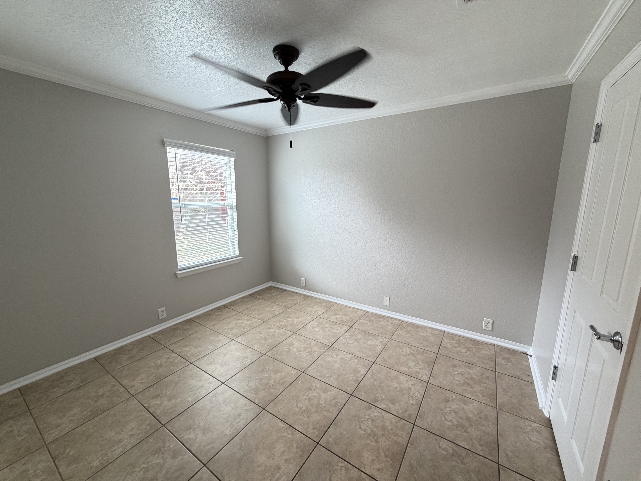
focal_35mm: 14
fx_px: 259
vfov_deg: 85.7
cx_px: 320
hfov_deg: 102.1
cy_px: 240
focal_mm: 2.22
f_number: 2.2
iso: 200
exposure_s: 1/60
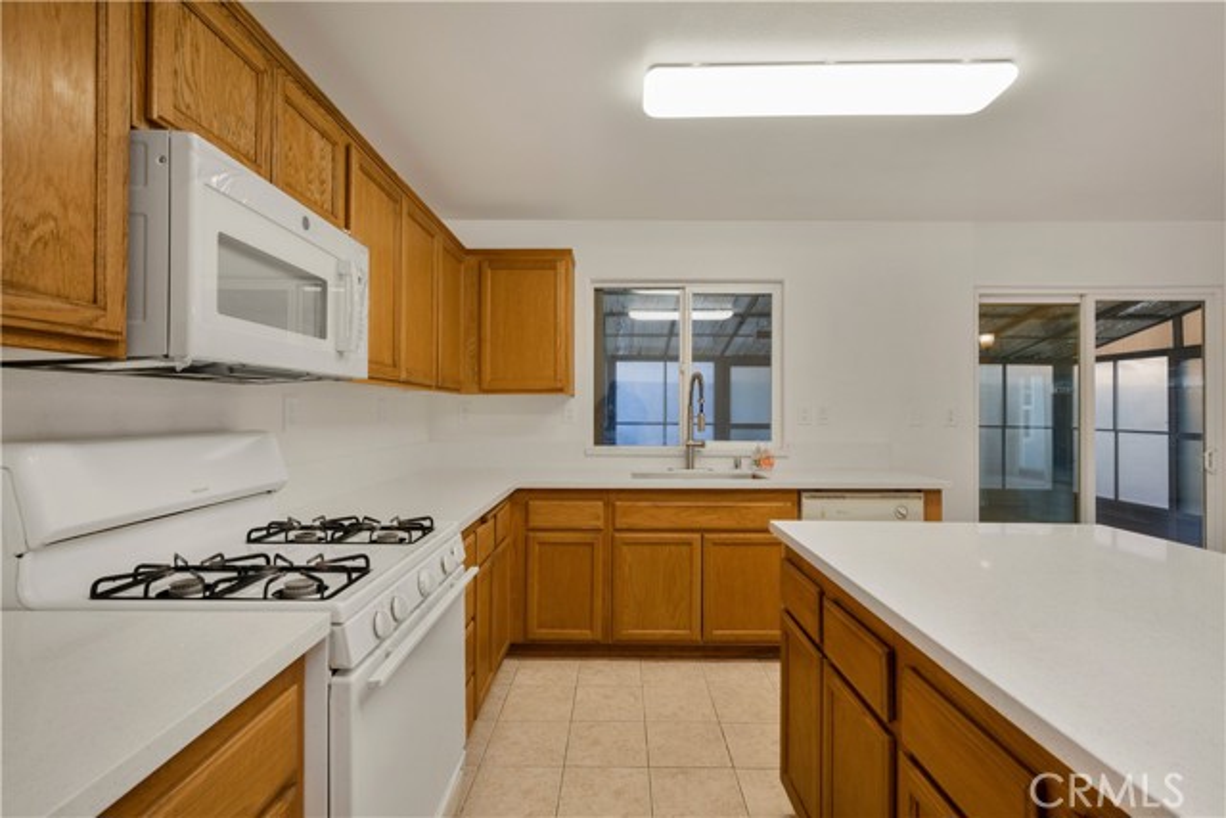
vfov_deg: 70.5
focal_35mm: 17
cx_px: 613
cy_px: 409
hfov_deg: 93.3
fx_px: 579
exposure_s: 1/3
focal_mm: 17
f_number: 7.1
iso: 500
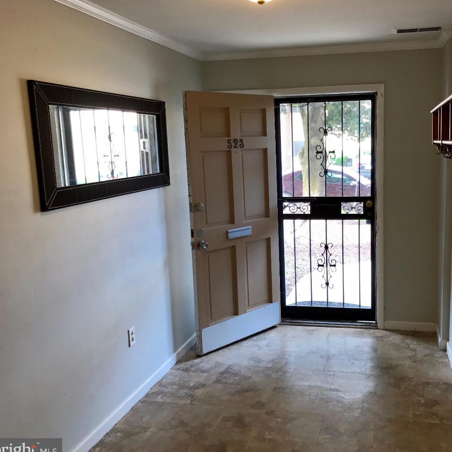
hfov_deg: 47.7
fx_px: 502
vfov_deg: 48.4
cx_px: 297
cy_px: 230
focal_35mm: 34
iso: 25
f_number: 1.8
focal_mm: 3.99
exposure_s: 1/40
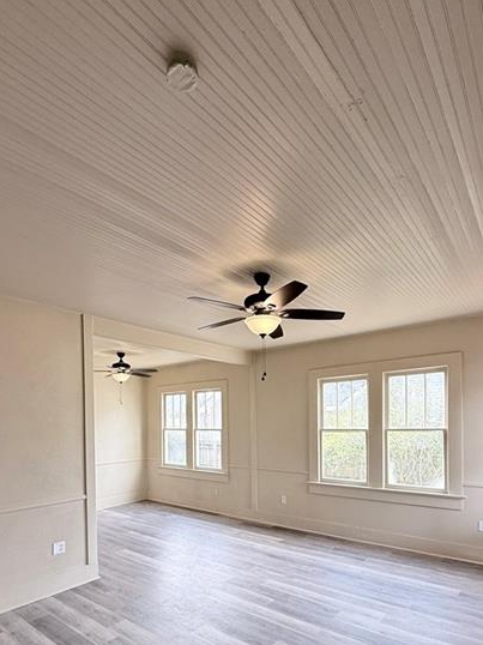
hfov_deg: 65.9
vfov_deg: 79.1
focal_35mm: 20
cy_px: 430
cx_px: 239
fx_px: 372
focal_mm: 2.22
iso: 64
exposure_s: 1/99
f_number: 2.2
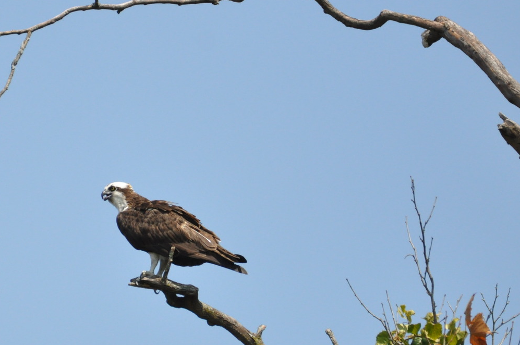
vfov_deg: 0.9
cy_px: 230
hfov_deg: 1.4
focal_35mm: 1444
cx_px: 138
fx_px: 20830
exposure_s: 1/4000
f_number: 5.6
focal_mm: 480
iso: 900
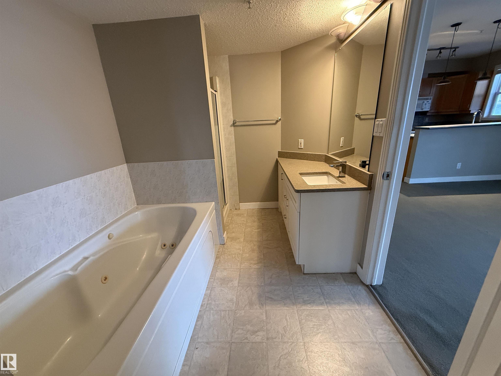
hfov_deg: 102.1
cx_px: 250
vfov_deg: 85.7
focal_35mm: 14
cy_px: 188
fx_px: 203
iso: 500
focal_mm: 2.22
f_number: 2.2
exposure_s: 1/60
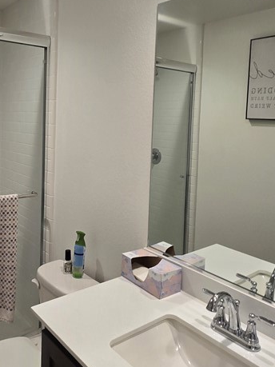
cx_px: 83
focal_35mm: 29
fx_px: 307
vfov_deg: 61.0
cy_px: 142
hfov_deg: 47.1
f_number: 2.2
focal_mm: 2.2
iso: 50
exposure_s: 1/60
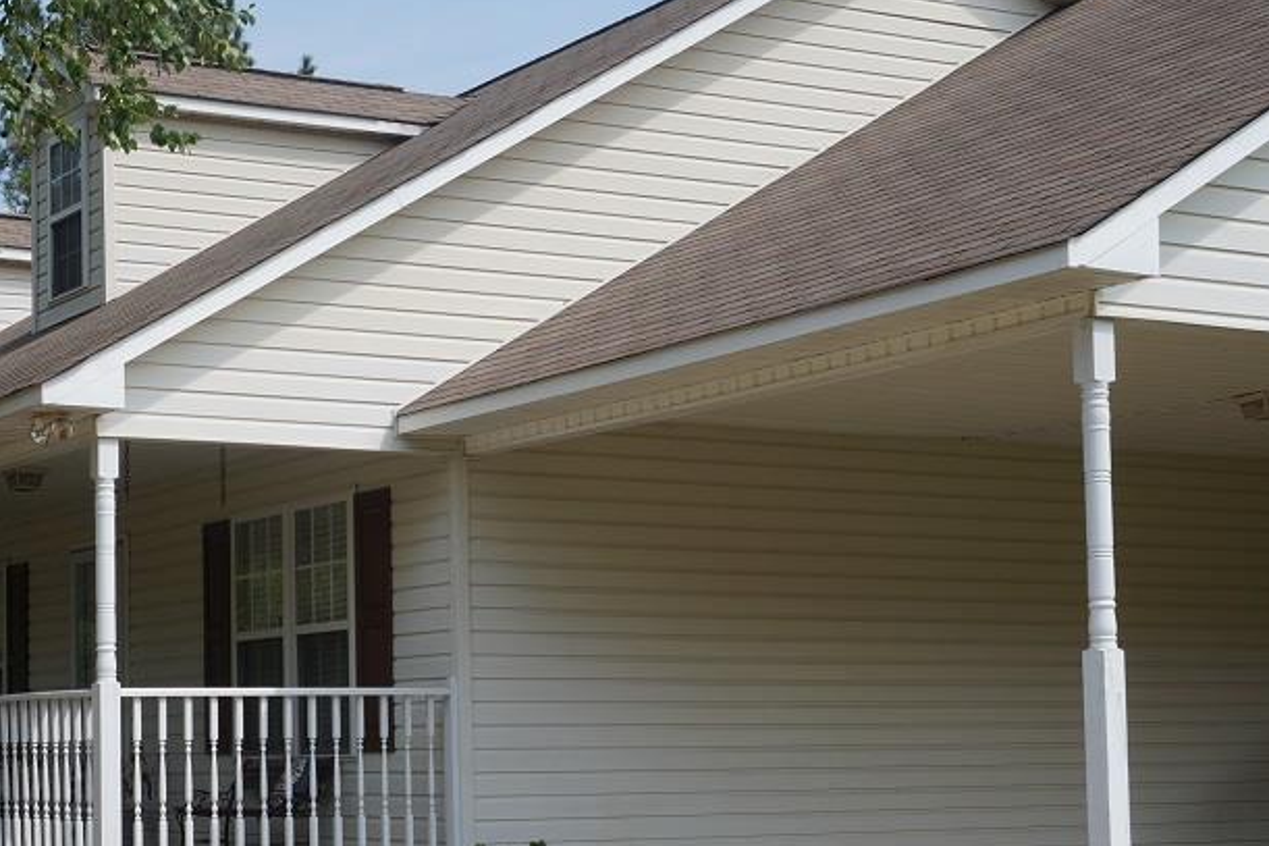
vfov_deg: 20.0
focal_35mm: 68
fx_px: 2390
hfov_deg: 29.3
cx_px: 330
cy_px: 593
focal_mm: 27
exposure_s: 1/250
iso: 100
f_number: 8
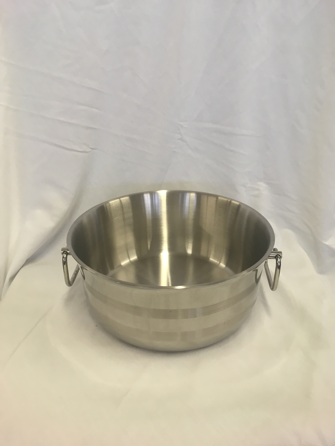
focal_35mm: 29
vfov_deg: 61.7
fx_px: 374
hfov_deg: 48.2
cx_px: 168
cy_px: 223
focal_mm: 4.15
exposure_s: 1/30
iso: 50
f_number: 2.2
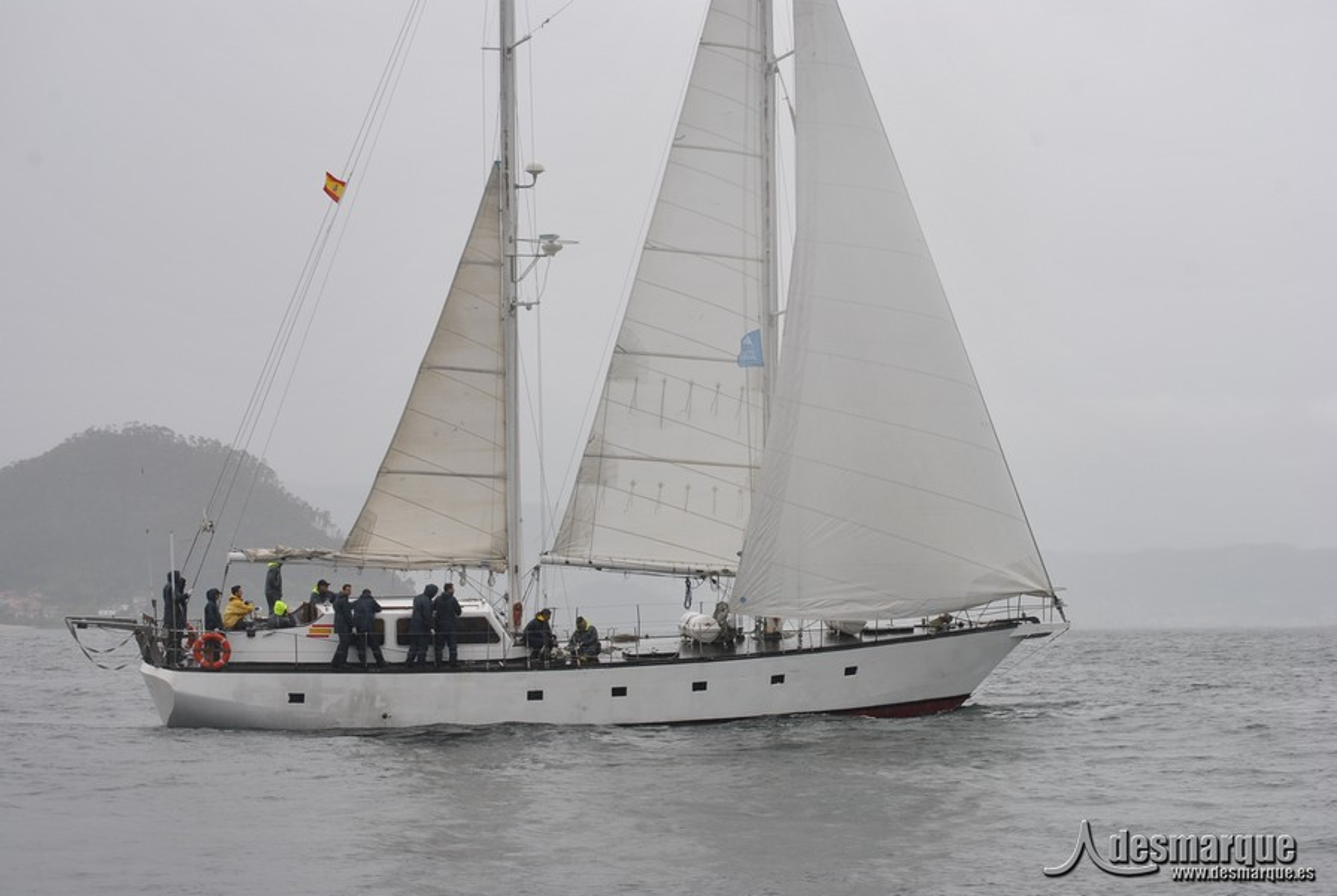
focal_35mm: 82
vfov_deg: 16.6
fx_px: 3068
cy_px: 448
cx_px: 668
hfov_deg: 24.6
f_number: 8
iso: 100
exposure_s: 1/250
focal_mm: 55
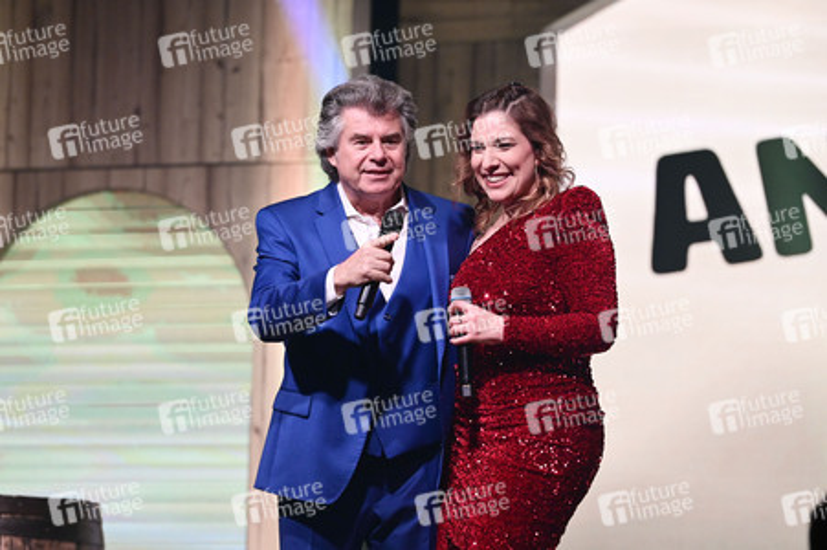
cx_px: 414
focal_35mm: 200
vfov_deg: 6.9
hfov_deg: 10.3
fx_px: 4591
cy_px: 275
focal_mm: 200
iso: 4000
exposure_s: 1/400
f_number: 4
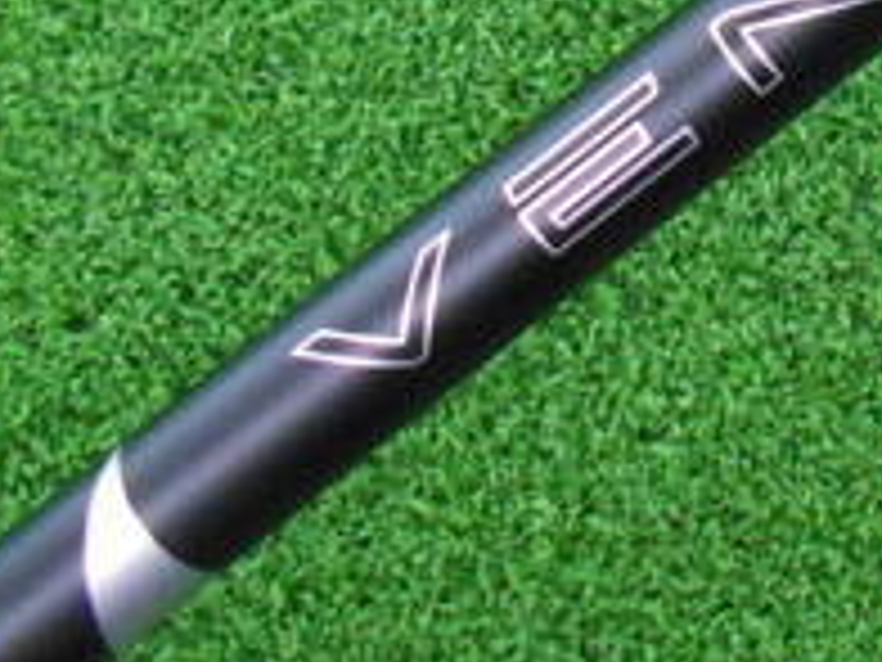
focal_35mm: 85
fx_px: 2166
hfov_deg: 20.4
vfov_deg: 15.9
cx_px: 1233
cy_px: -329
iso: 800
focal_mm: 4.6
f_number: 3.2
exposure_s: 1/80
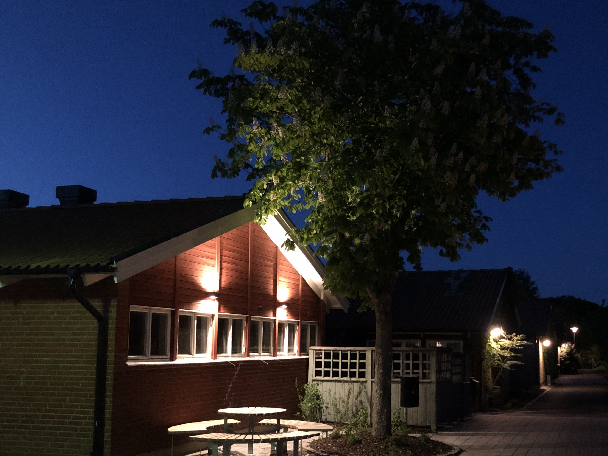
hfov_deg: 46.3
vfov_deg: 35.7
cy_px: 292
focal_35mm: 40
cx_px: 386
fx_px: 703
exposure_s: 1/4
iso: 200
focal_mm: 3.99
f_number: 1.8
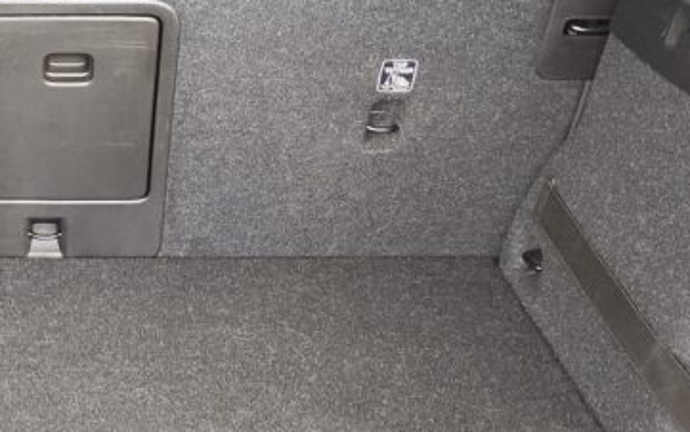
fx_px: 1524
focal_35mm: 81
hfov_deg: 24.6
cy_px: 241
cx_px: 46
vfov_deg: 16.1
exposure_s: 1/100
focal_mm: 7.01
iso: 271
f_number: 1.69
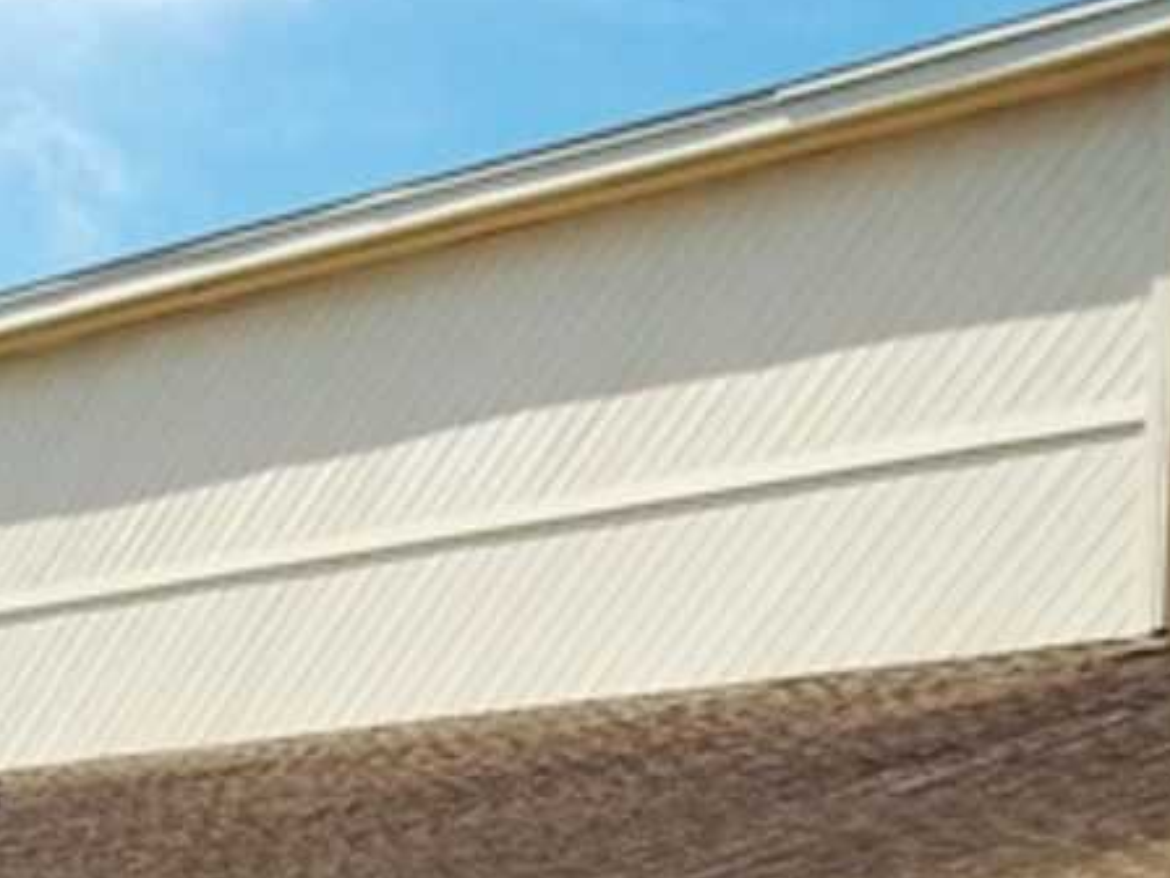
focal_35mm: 107
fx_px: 3617
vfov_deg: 13.4
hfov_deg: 18.2
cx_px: 273
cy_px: 1079
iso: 80
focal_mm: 6.5
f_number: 8
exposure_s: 1/250
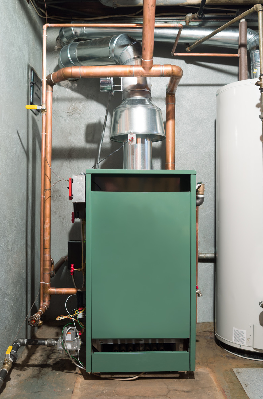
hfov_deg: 36.6
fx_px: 398
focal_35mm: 36
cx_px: 132
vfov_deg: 53.3
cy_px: 200
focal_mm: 24
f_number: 4
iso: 100
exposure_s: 1
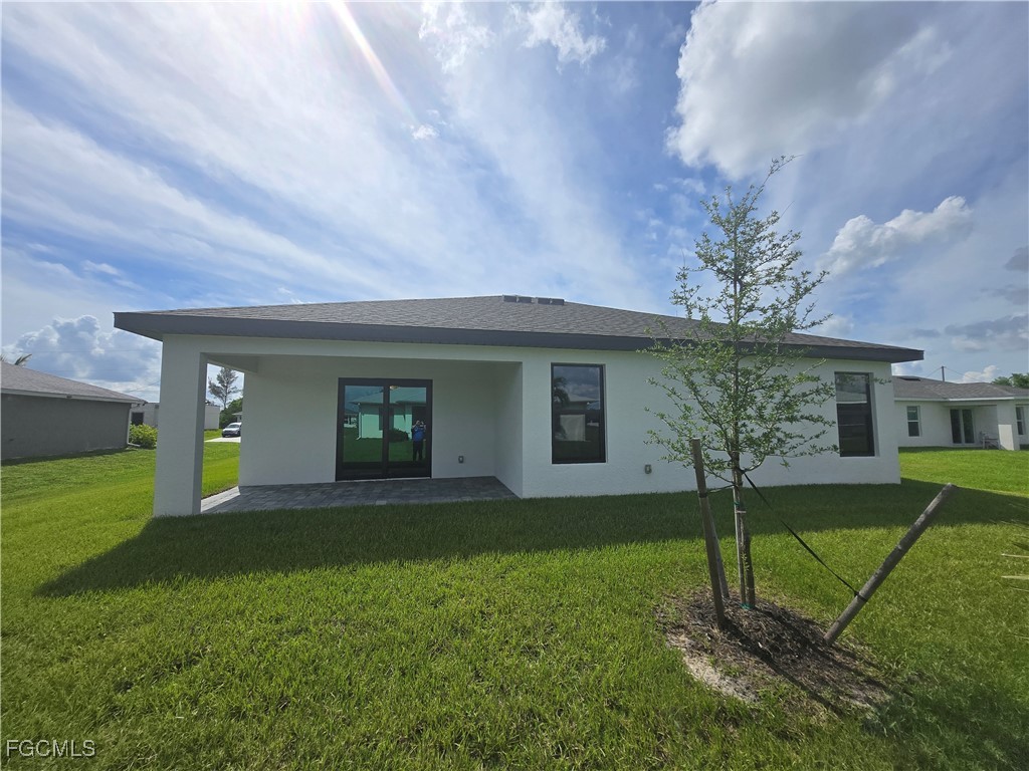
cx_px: 514
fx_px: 386
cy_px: 386
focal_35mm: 13
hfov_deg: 106.2
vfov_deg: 89.9
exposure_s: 1/2737
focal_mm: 1.7
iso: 25
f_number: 2.2
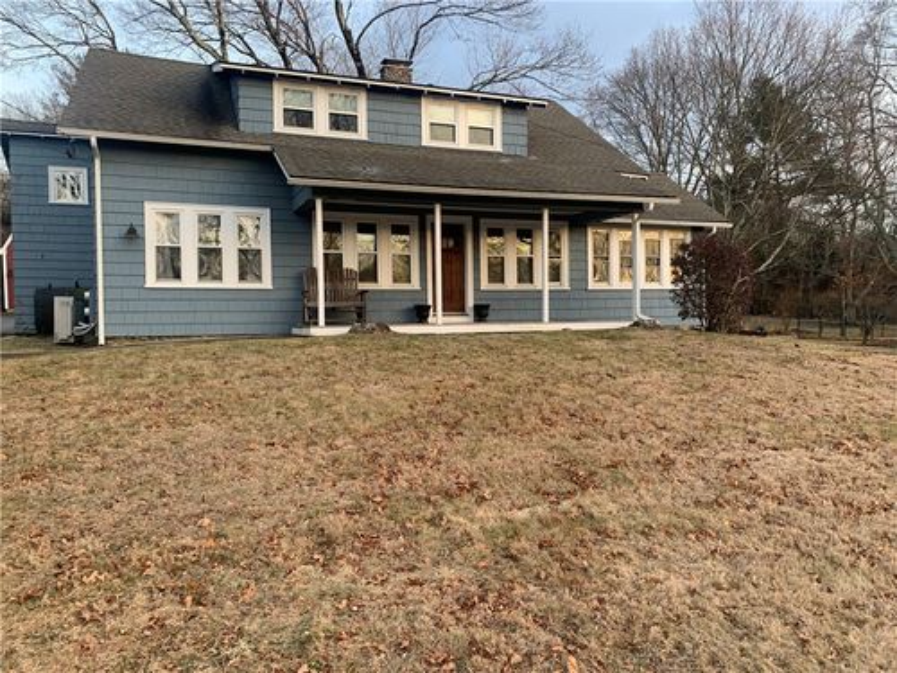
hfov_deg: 67.3
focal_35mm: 26
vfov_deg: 53.1
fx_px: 674
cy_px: 336
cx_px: 448
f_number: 1.8
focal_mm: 4.25
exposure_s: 1/121
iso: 50
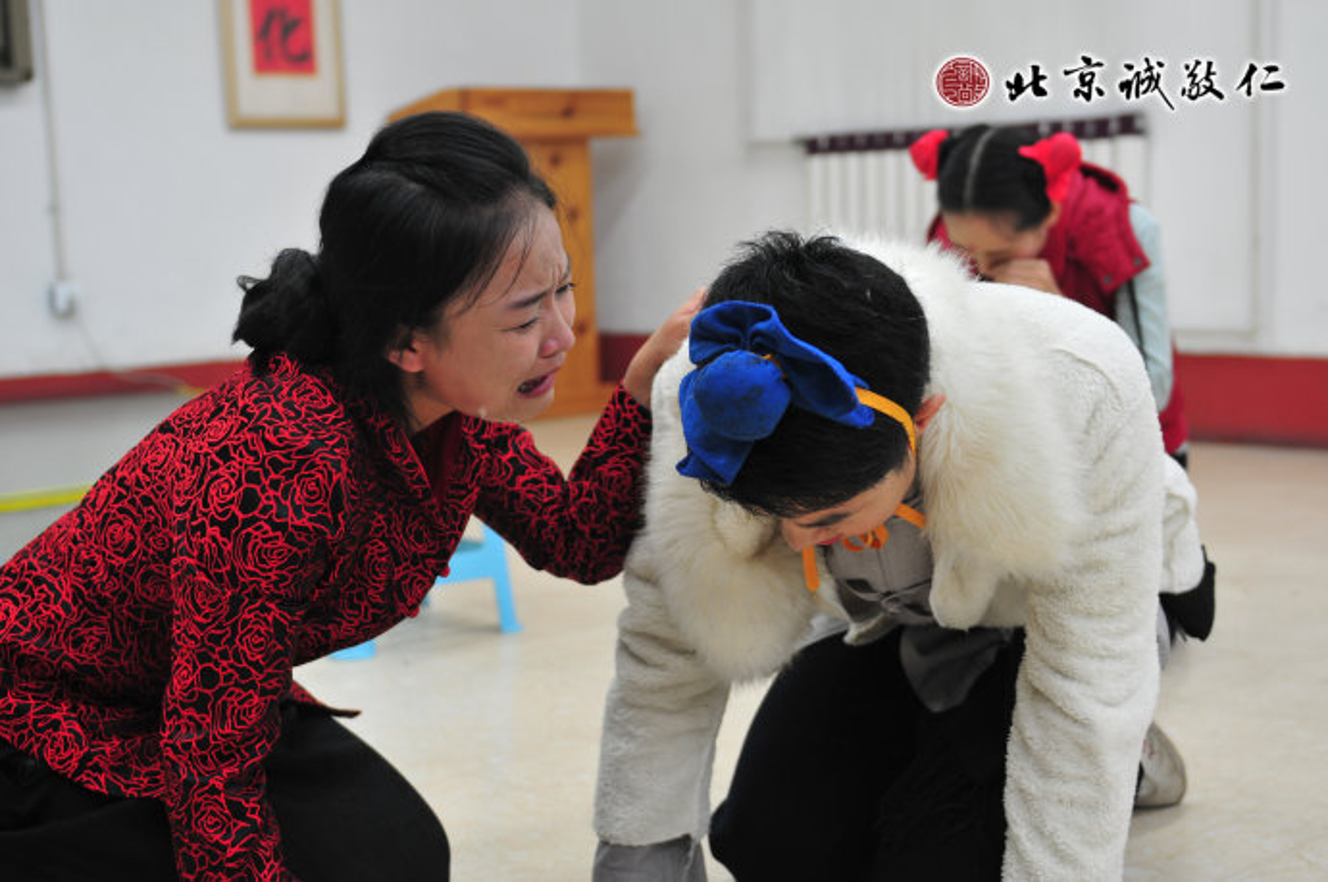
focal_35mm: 54
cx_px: 664
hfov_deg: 36.9
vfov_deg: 25.0
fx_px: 1989
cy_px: 441
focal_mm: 36
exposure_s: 1/50
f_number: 2.8
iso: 200
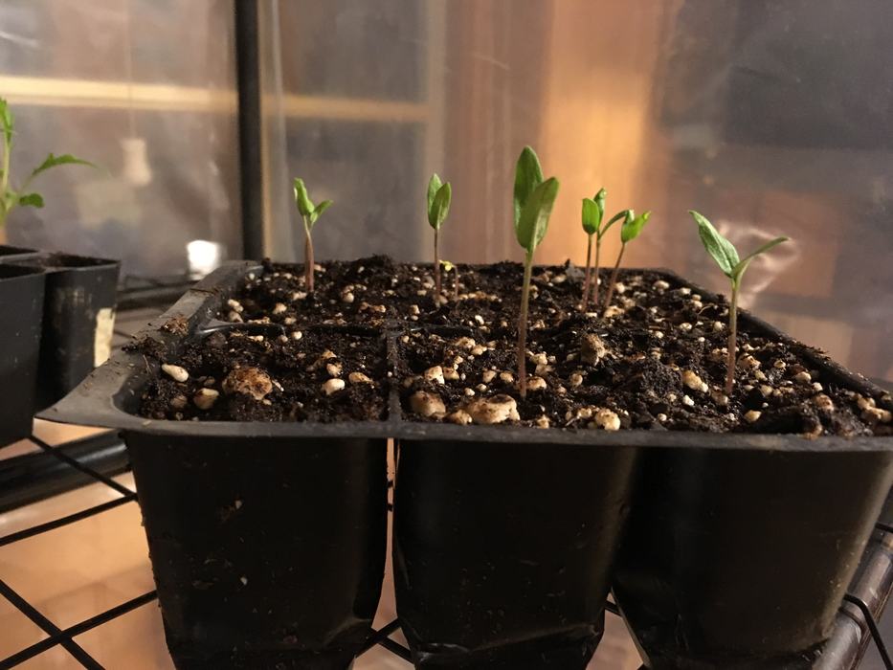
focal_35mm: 29
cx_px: 446
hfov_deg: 61.7
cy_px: 335
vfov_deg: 48.2
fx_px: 748
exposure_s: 1/15
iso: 500
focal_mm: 4.15
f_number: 2.2
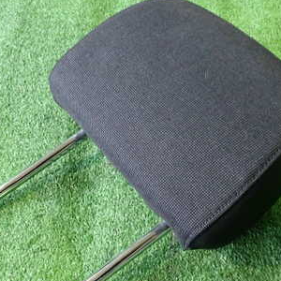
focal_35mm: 53
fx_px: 487
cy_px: 169
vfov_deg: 32.1
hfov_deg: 32.2
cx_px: 125
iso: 500
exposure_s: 1/30
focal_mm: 5.4
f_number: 2.3
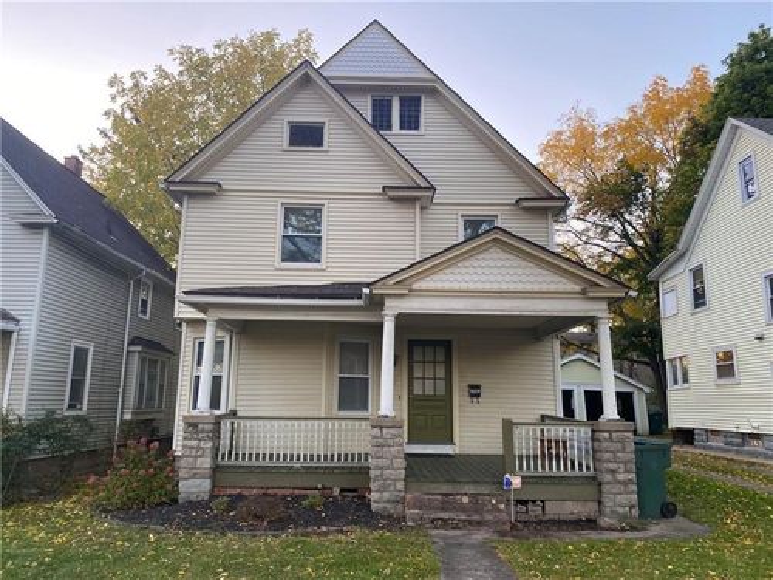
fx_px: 581
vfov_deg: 53.1
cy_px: 290
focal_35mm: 26
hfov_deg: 67.3
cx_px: 386
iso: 64
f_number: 1.8
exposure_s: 1/121
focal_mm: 4.25
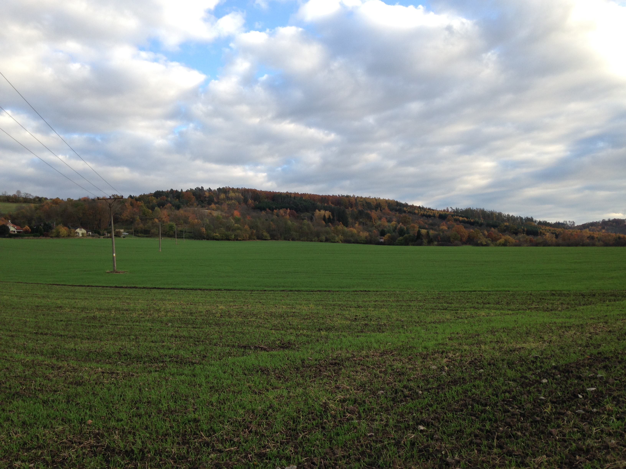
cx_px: 313
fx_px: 597
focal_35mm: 33
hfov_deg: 55.4
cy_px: 234
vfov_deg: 42.9
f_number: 2.4
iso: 50
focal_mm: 4.12
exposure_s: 1/303
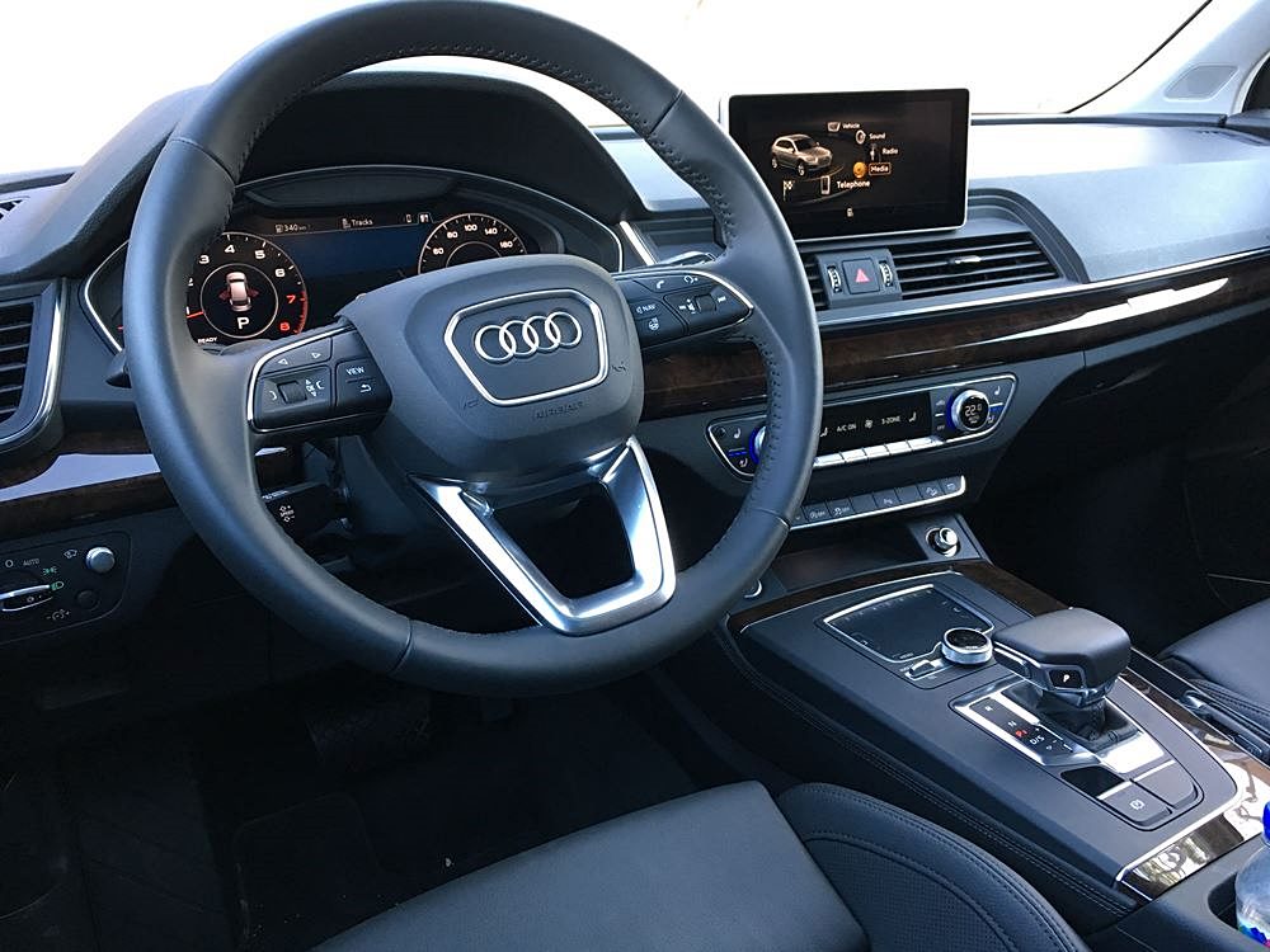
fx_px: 1064
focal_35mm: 29
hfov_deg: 61.7
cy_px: 476
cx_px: 635
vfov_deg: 48.2
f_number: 2.2
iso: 100
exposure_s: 1/30
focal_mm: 4.15
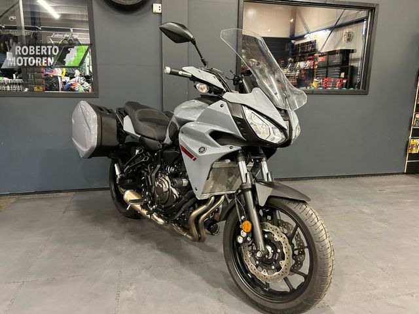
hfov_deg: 67.3
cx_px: 210
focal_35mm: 26
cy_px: 157
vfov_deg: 53.1
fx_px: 315
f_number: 1.5
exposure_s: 1/60
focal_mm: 5.7
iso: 400
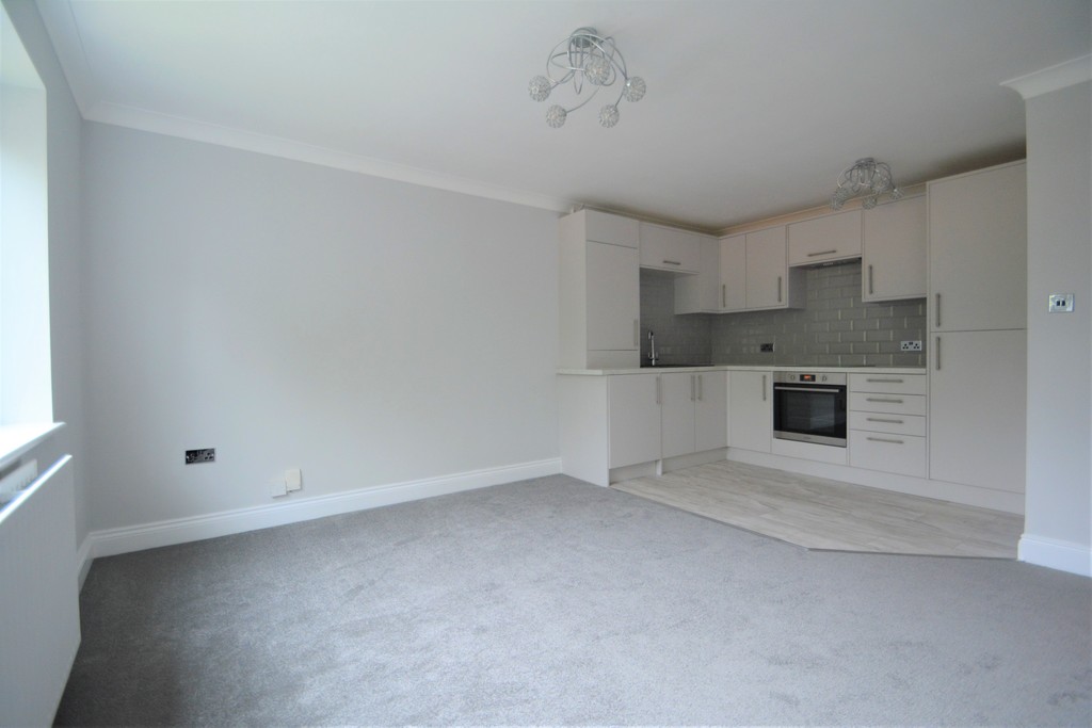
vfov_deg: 77.3
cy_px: 364
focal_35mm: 15
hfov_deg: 100.4
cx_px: 546
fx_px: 455
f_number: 4
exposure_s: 1/60
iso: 800
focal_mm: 10
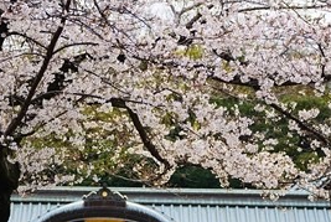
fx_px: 1639
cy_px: 81
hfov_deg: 11.5
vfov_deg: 7.7
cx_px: 136
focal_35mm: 178
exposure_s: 1/125
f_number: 5
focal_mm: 119
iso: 100
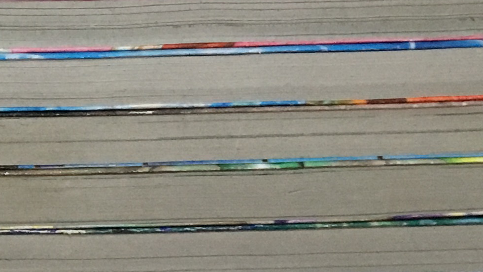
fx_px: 1665
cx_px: -319
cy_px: 110
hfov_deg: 14.9
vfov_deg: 9.3
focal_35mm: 130
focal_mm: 4.15
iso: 200
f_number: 2.2
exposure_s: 1/20
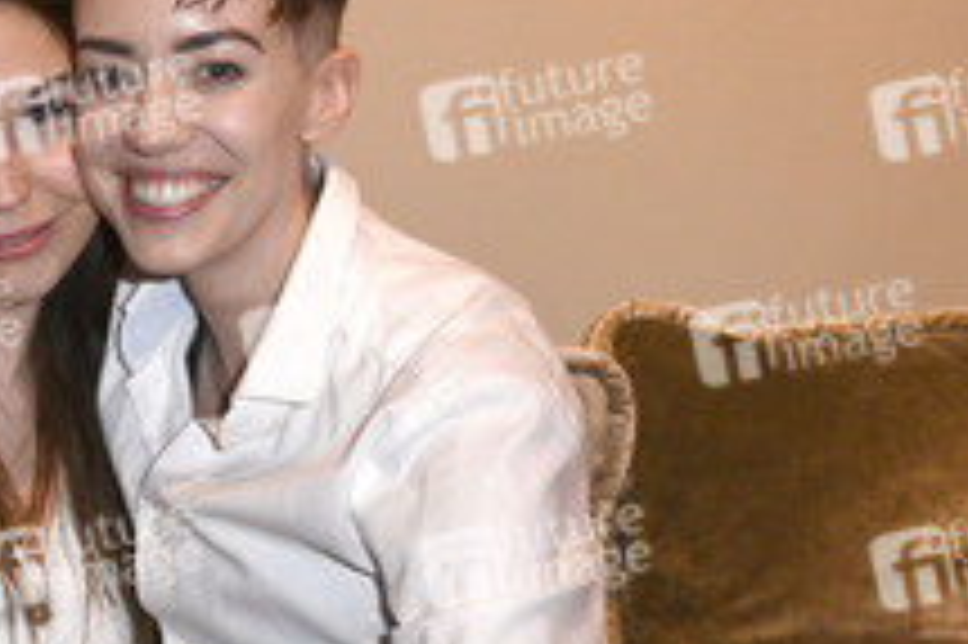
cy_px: 446
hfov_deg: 23.1
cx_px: -34
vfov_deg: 16.2
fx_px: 2257
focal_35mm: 84
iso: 2000
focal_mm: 40
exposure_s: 1/125
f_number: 5.6
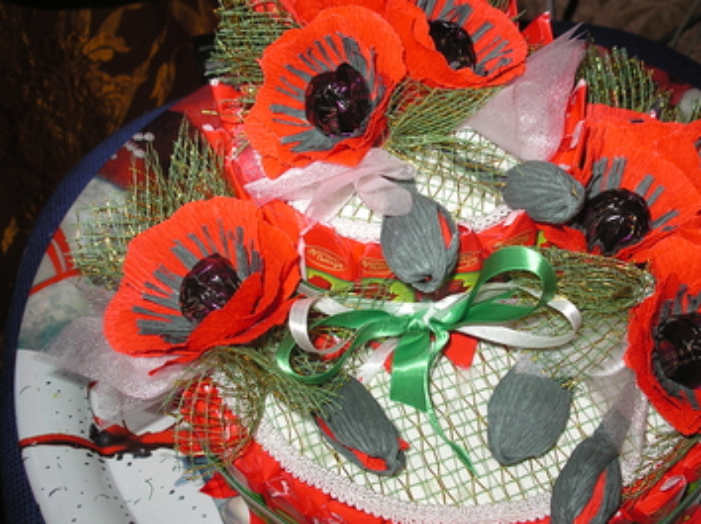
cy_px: 258
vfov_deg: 30.8
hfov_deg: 40.1
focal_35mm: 47
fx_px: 951
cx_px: 444
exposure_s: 1/40
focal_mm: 7.8
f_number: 2.8
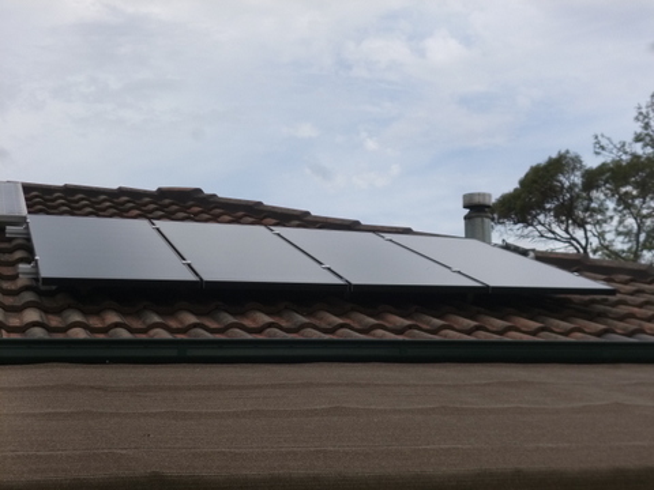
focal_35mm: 61
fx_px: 1152
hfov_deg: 31.7
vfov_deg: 24.0
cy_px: 245
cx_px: 327
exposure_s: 1/640
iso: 160
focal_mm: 10.9
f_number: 4.1
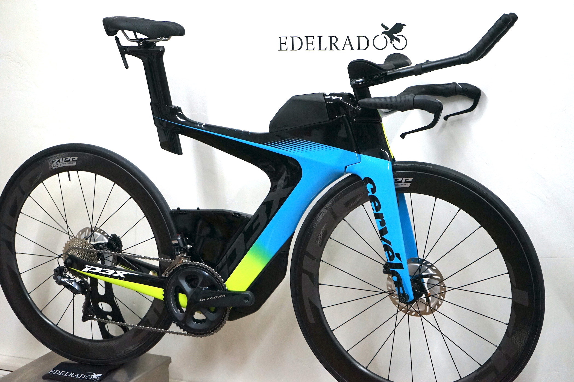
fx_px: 988
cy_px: 191
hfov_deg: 32.4
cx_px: 287
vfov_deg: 21.9
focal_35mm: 62
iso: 3200
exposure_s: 1/160
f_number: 5.6
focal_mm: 62
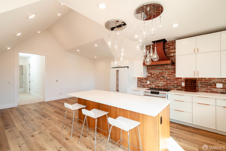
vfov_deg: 77.5
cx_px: 113
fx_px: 94
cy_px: 76
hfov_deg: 100.3
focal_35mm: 15
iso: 400
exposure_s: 1/125
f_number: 5
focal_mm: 10
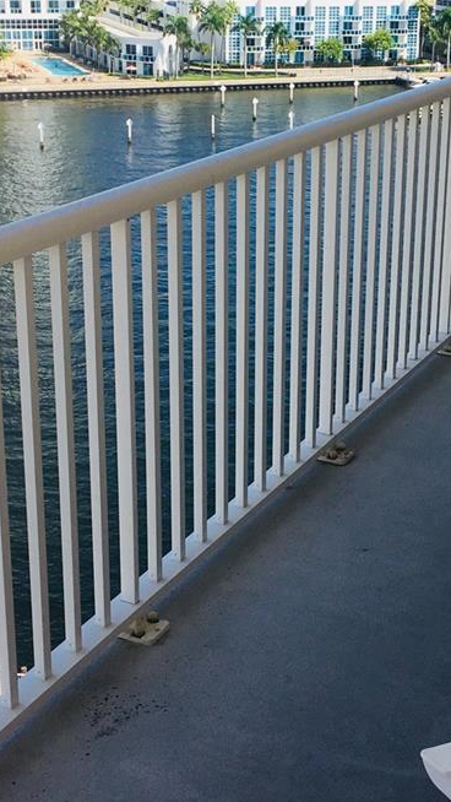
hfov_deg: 20.6
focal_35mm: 58
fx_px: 1233
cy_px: 340
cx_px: 328
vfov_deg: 35.9
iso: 25
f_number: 2.2
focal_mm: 4.15
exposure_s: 1/1202
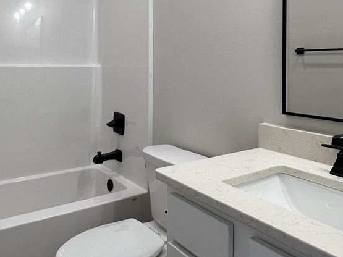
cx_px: 139
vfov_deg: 45.4
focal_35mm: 30
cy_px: 68
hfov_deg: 59.5
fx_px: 297
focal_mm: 1.57
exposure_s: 1/120
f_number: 1.8
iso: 80
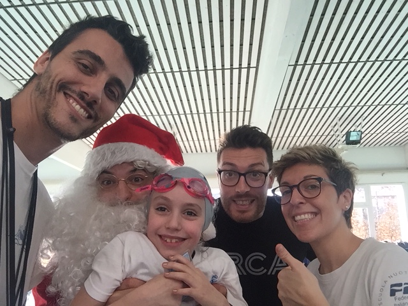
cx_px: 204
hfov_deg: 58.4
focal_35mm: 31
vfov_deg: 45.4
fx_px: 365
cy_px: 153
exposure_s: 1/100
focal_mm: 2.65
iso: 64
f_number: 2.2
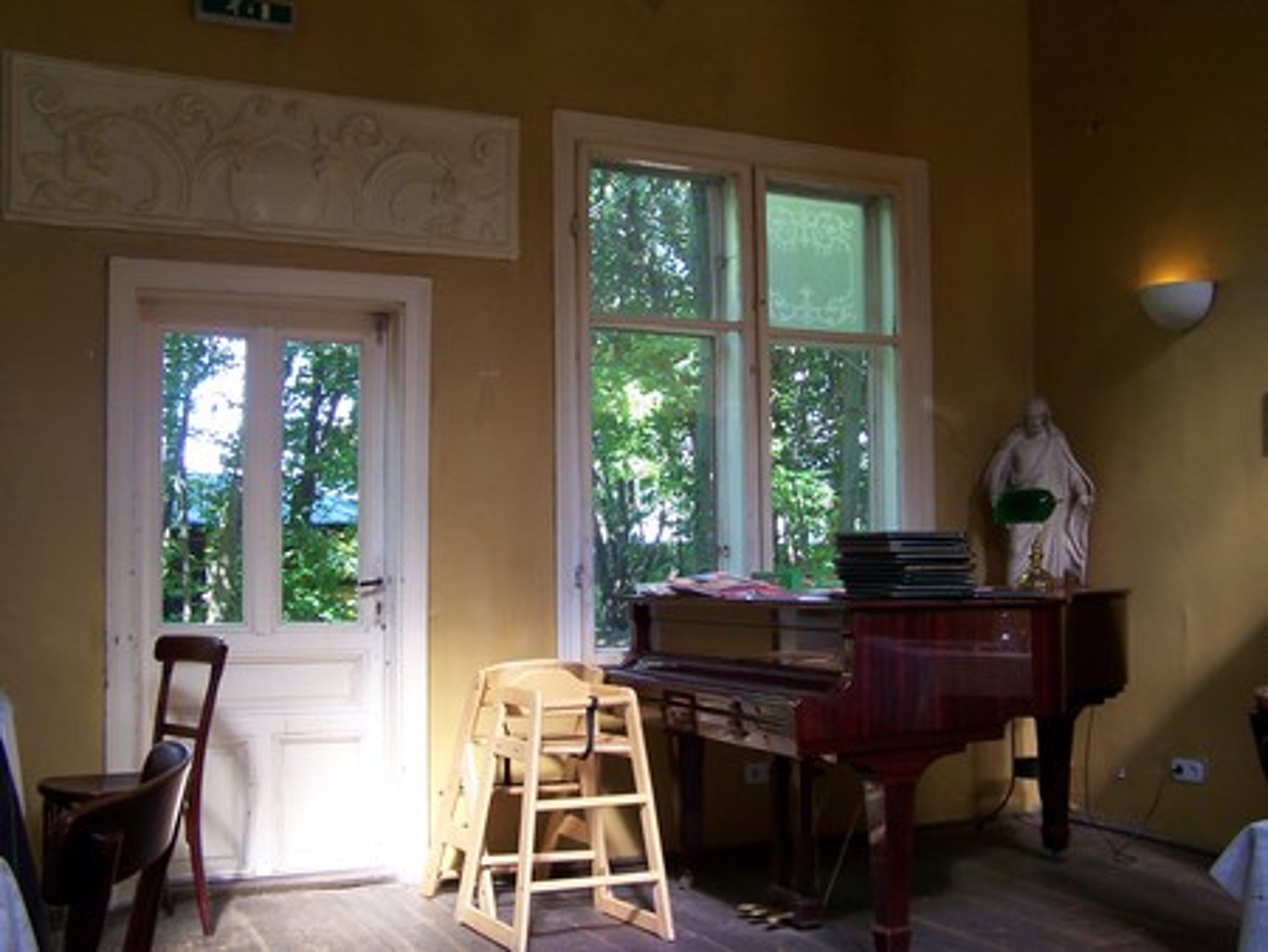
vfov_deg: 37.8
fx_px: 1393
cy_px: 476
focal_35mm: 38
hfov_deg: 49.0
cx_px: 634
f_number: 2.8
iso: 100
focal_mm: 6.3
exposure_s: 1/30
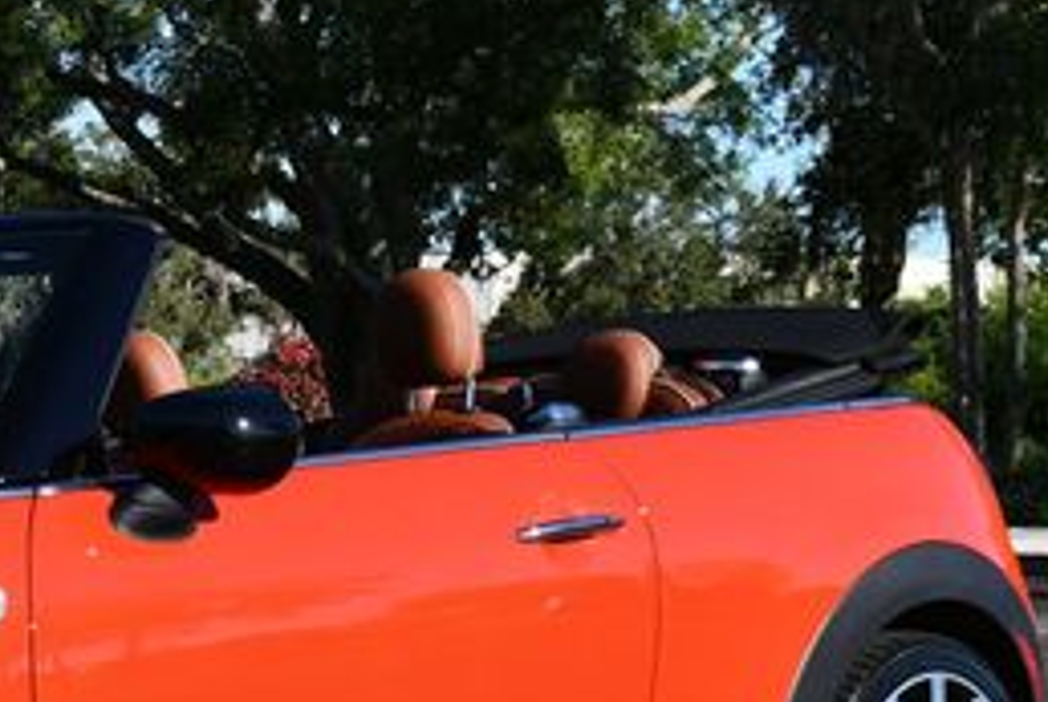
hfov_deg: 16.6
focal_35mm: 119
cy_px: 491
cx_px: -110
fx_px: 3470
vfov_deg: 11.5
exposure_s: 1/250
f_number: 8
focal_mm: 24
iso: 100
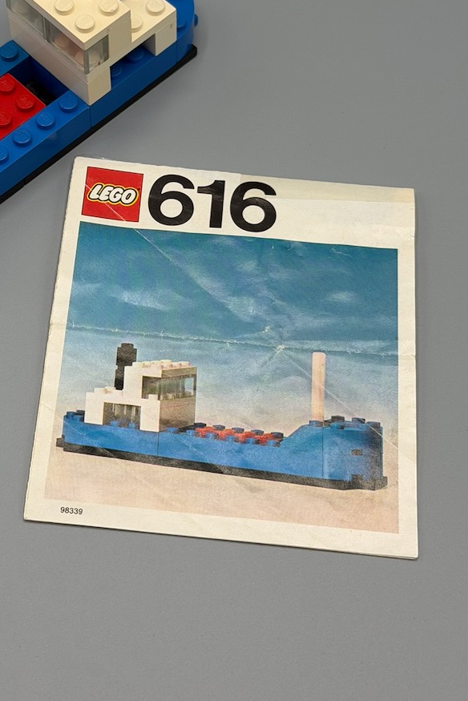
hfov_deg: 18.5
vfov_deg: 27.6
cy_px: 247
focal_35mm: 73
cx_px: 109
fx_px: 1422
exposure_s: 1/917
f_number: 1.78
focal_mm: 6.76
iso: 64
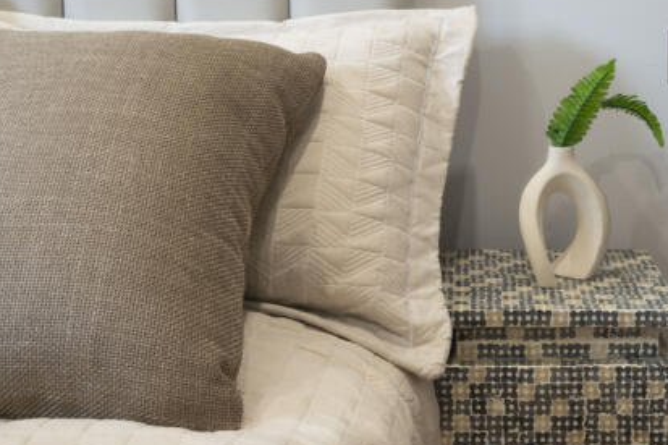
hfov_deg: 33.2
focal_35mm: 58
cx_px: 555
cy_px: -43
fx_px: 1080
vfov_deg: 22.0
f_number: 16
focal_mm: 23.5
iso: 200
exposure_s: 1.6
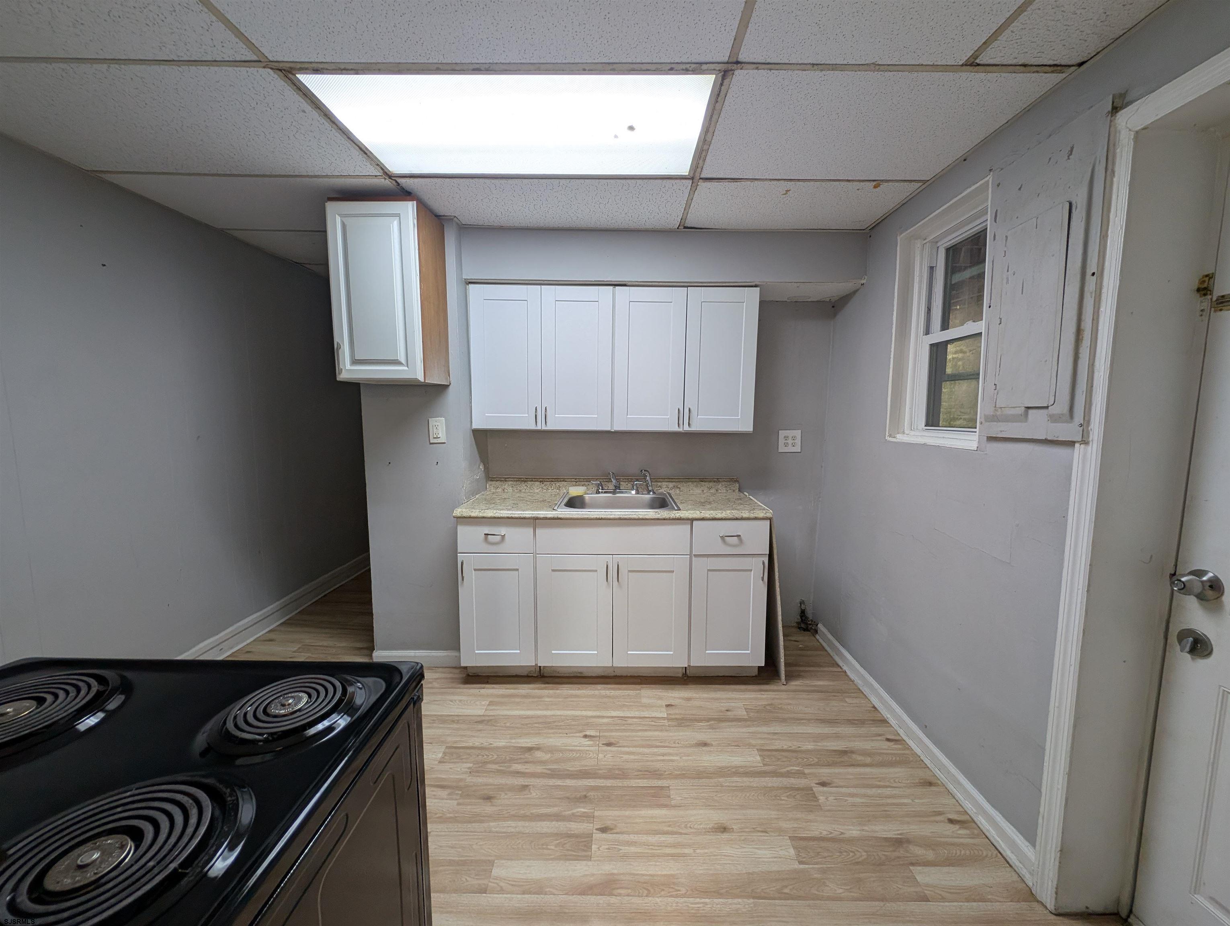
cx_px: 615
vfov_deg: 94.6
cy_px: 463
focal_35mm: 12
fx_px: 427
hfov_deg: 110.5
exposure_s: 1/40
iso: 48
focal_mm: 2.23
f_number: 1.95
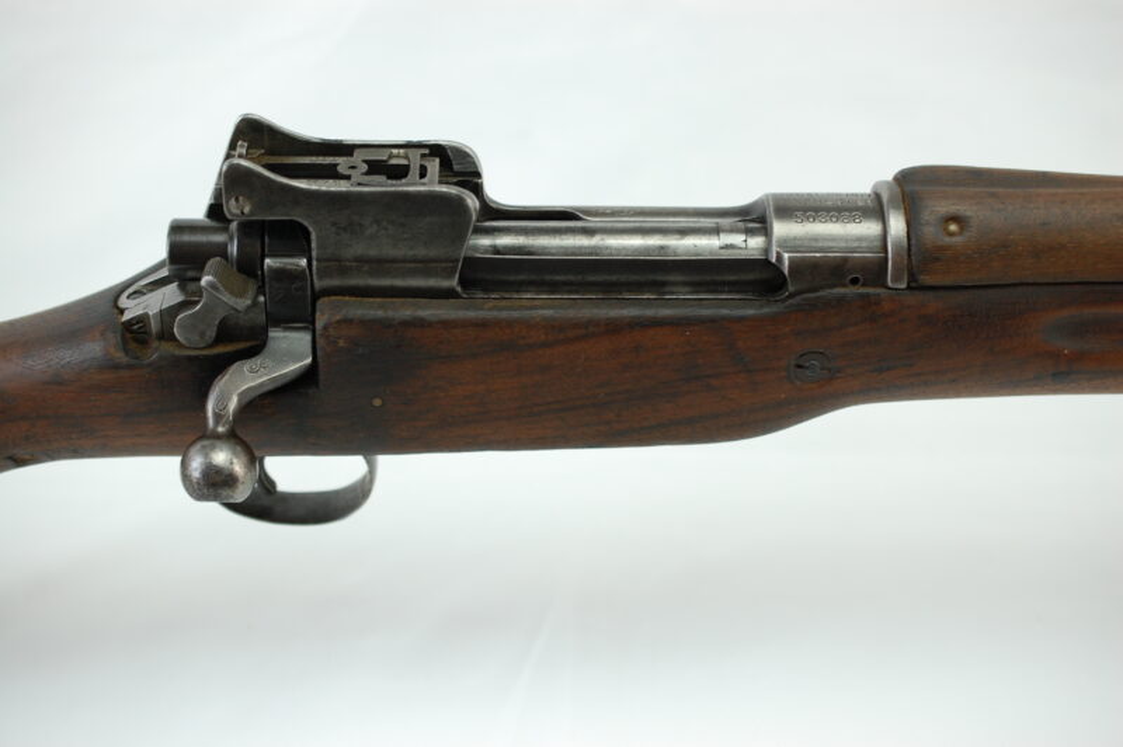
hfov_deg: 33.4
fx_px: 1870
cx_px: 562
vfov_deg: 22.6
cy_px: 374
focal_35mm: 60
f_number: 4
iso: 400
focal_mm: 40
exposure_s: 1/60
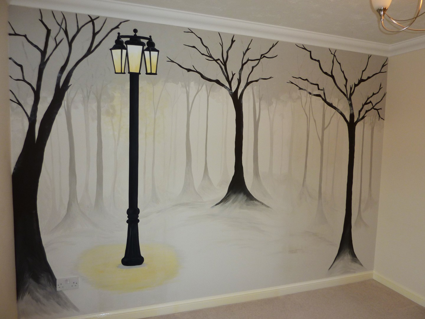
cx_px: 212
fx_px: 307
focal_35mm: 25
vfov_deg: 54.9
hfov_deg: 69.4
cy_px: 160
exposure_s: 1/30
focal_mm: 4.1
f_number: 3.3
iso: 100
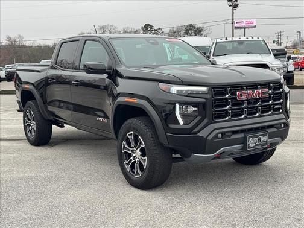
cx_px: 152
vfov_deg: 30.3
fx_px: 422
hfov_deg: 39.7
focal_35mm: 48
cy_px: 114
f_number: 1.78
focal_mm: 6.76
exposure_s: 1/507
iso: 64
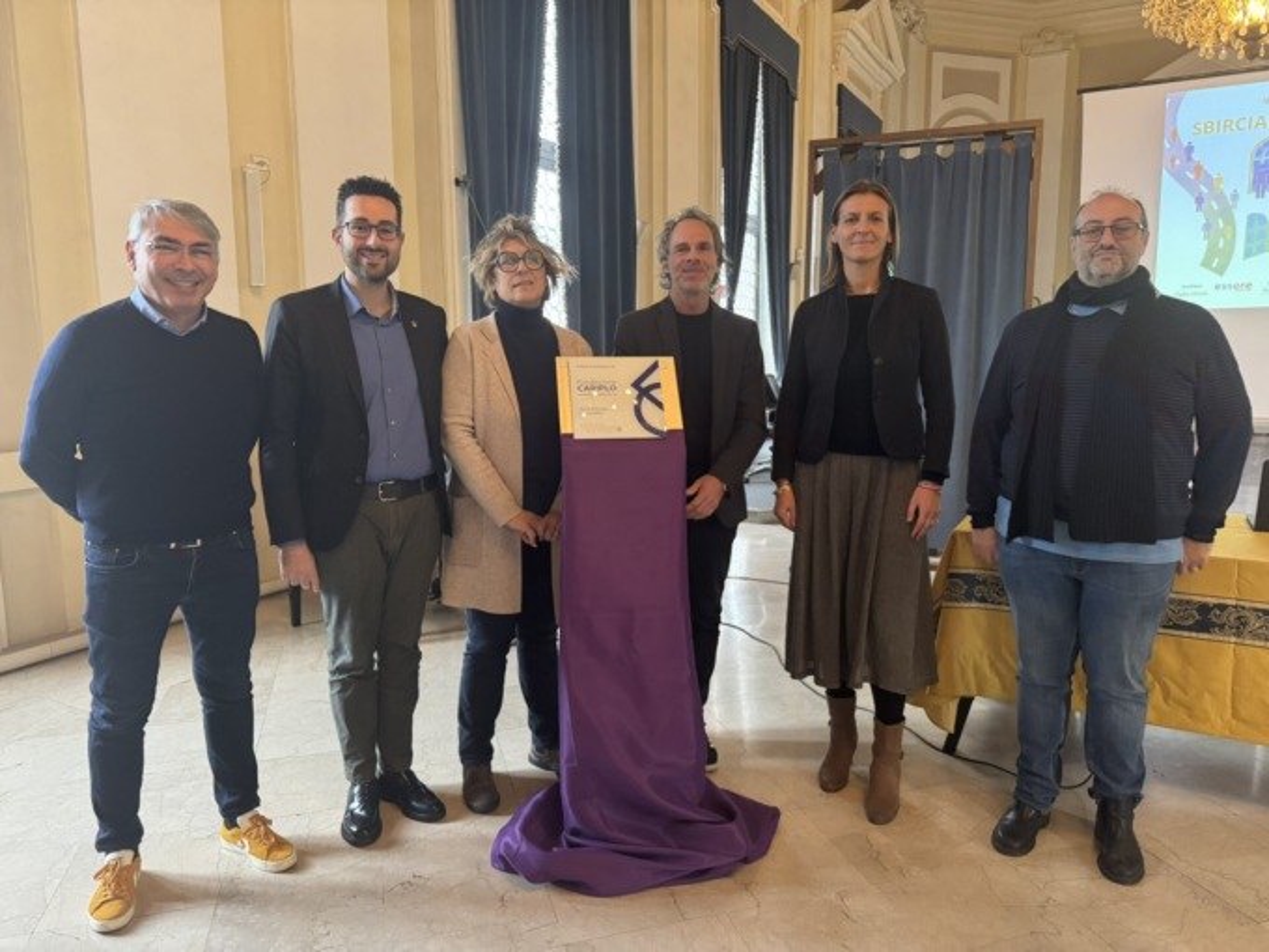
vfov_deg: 56.8
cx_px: 634
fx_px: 880
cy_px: 476
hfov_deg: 71.6
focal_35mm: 24
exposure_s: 1/50
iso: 500
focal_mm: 6.76
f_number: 1.78
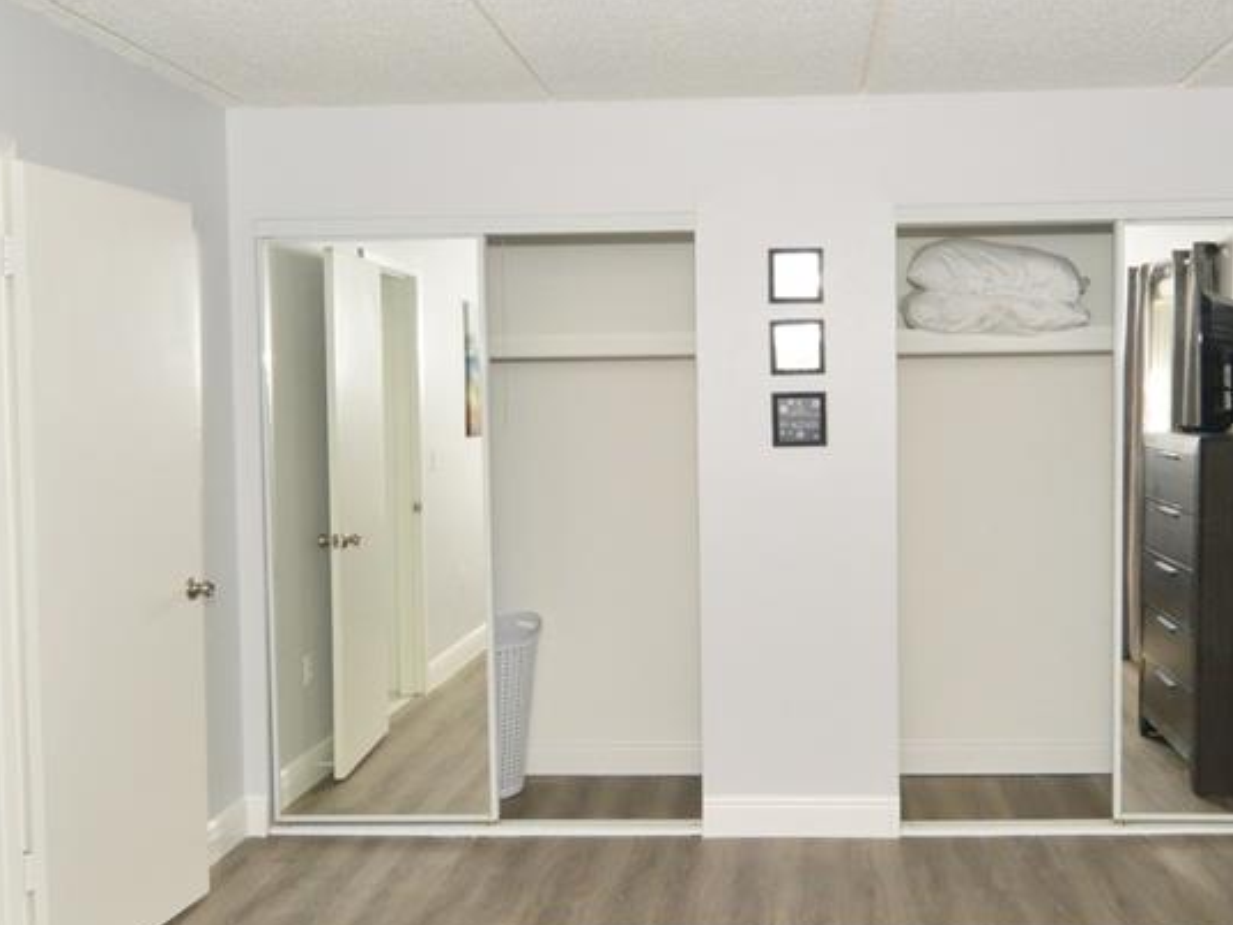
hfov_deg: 54.5
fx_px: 1175
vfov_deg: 42.9
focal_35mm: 33
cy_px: 469
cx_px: 796
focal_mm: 12
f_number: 9
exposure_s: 1/80
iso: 800
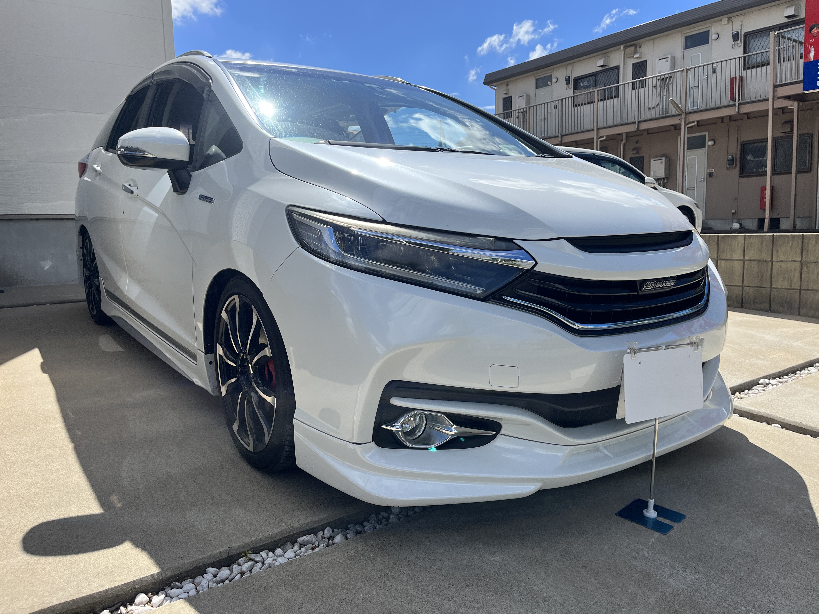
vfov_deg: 53.1
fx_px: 615
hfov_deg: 67.3
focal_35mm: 26
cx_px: 410
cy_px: 307
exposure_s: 1/3413
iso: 50
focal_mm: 5.1
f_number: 1.6
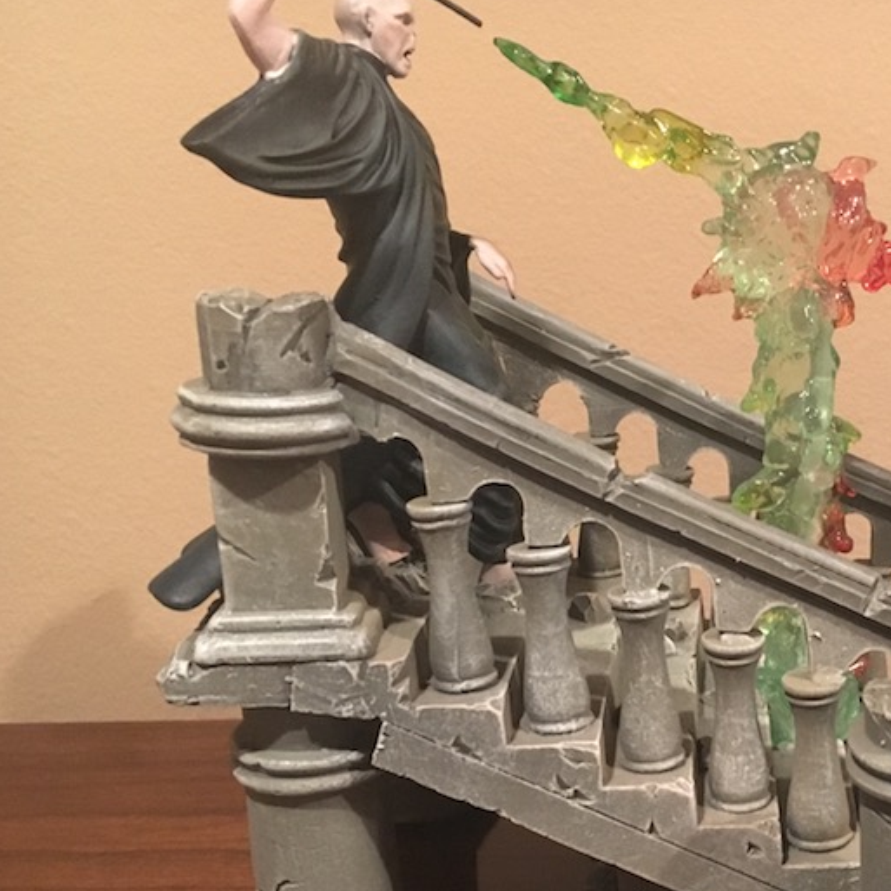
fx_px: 1456
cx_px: 806
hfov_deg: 32.3
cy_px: 556
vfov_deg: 33.9
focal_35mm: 50
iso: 250
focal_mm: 4.15
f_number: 2.2
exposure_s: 1/15
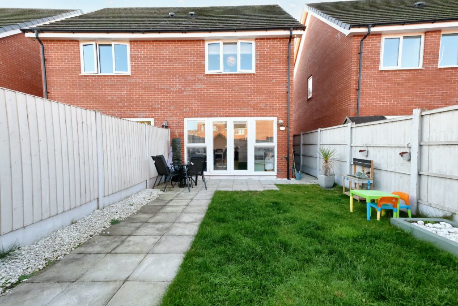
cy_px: 153
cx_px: 229
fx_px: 191
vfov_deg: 77.3
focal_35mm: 15
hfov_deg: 100.4
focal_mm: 10
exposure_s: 1/750
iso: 4000
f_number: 5.6
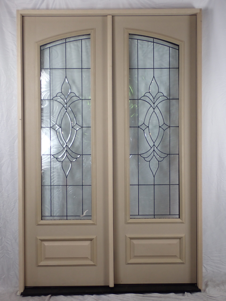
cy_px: 150
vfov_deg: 42.9
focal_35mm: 44
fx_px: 383
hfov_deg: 32.9
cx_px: 113
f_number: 2.9
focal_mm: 7.84
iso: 200
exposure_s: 1/40
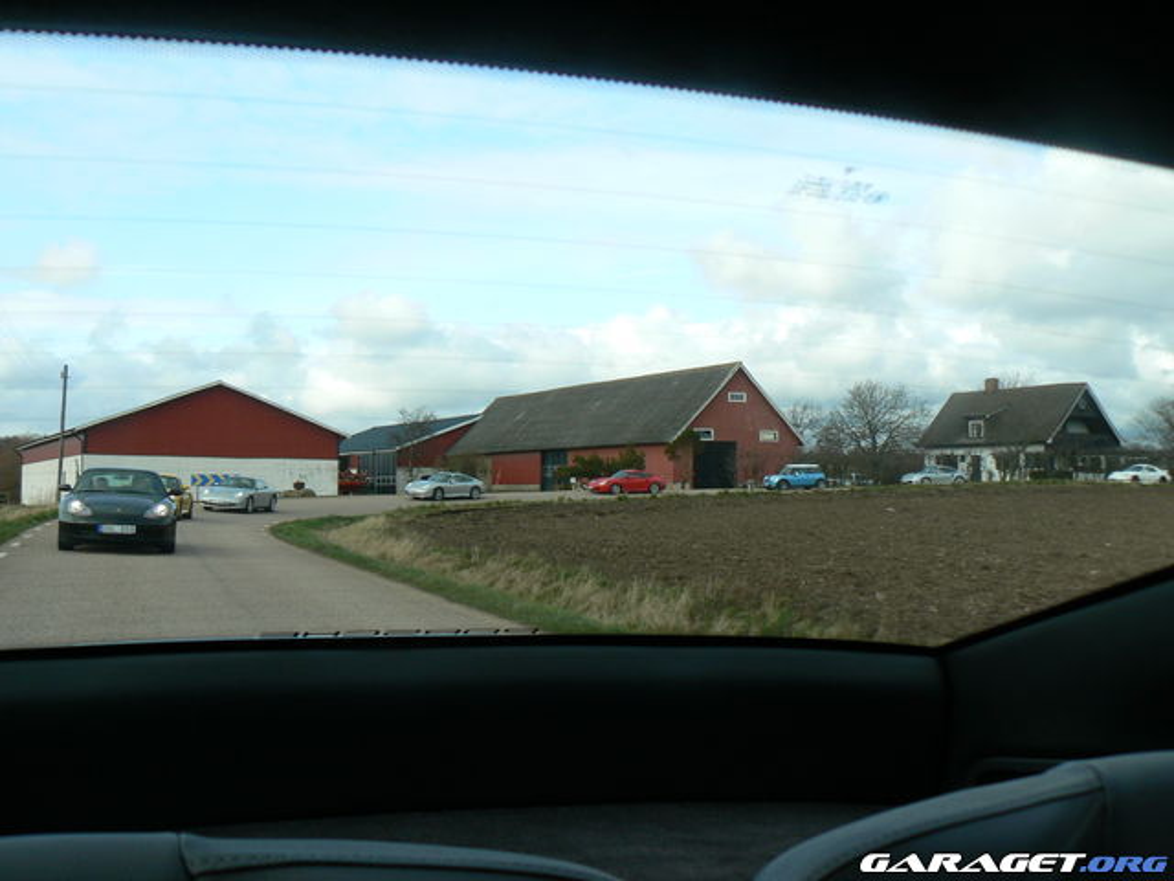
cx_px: 587
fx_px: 1221
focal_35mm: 36
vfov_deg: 39.7
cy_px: 440
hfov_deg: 51.4
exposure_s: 1/200
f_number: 5.6
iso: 80
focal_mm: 6
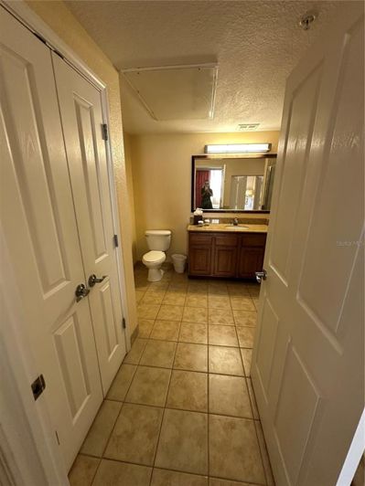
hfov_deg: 85.7
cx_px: 182
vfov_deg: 102.1
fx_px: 197
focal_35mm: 14
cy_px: 243
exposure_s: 1/60
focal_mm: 2.22
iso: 200
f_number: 2.2
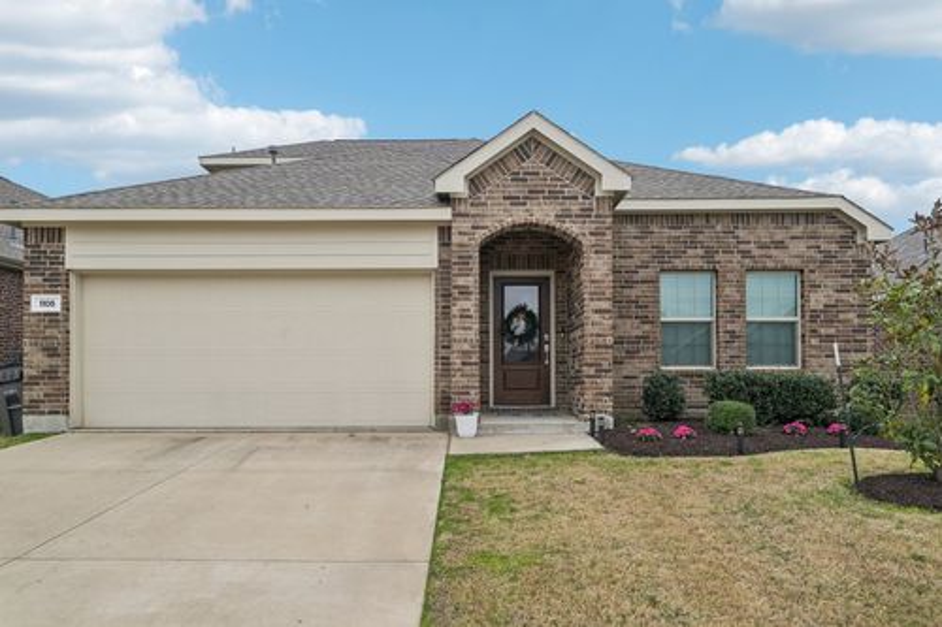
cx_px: 471
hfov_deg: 77.3
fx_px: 589
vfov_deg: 56.1
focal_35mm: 22
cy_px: 314
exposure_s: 1/400
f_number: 8
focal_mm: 22.5
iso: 400
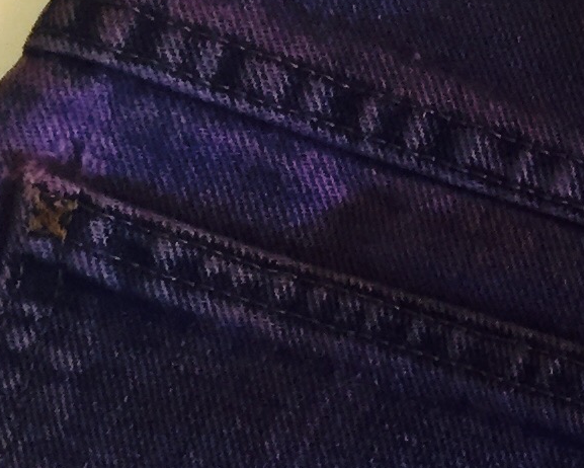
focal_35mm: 160
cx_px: 1008
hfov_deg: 11.3
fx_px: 2766
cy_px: 886
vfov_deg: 9.2
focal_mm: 4.15
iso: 160
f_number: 2.2
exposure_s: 1/30
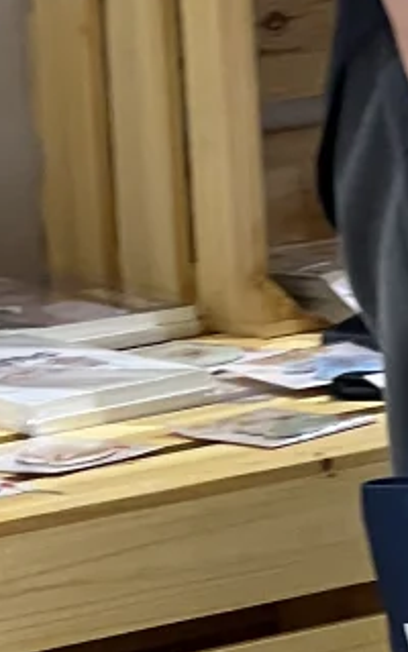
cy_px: -306
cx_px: 343
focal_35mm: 367
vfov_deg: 5.7
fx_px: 6529
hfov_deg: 3.6
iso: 200
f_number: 2.8
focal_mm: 9
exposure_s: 1/66
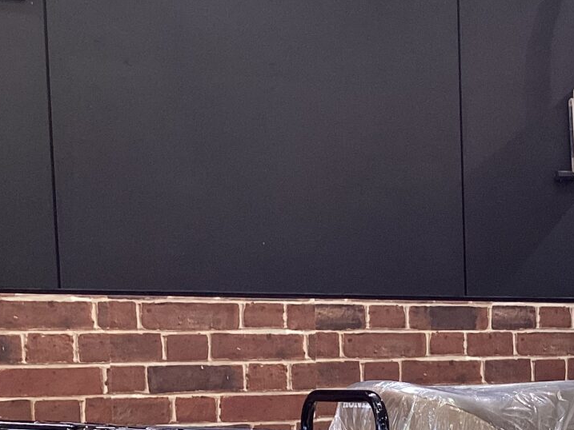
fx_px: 1377
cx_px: 564
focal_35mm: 83
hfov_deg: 22.7
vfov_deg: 17.1
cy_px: 497
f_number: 2.4
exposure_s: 1/60
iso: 80
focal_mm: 3.3
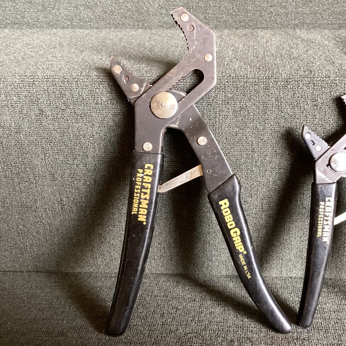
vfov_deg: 39.1
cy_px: 194
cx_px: 222
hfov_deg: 38.8
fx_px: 486
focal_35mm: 43
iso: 160
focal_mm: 3.3
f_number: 2.4
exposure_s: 1/50
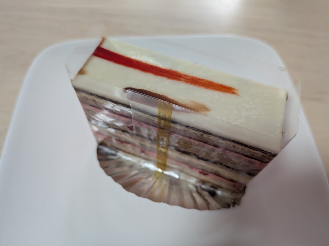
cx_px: 164
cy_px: 123
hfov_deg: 71.6
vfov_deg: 56.8
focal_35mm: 24
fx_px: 228
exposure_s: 1/100
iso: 107
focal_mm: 4.53
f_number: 1.7
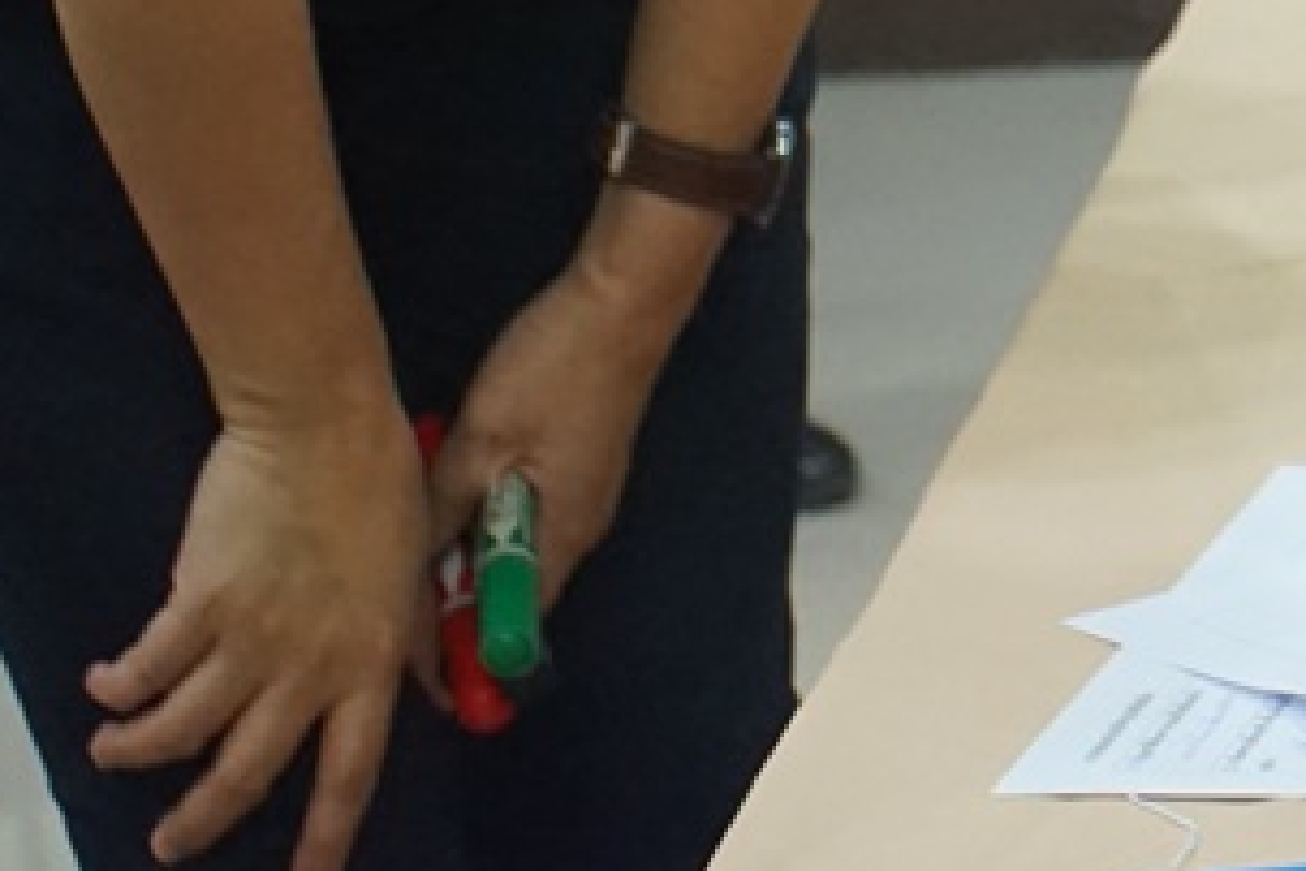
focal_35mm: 190
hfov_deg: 10.3
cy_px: -589
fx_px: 6892
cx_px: 2142
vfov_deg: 7.1
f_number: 5.6
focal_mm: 45
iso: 4000
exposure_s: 1/80
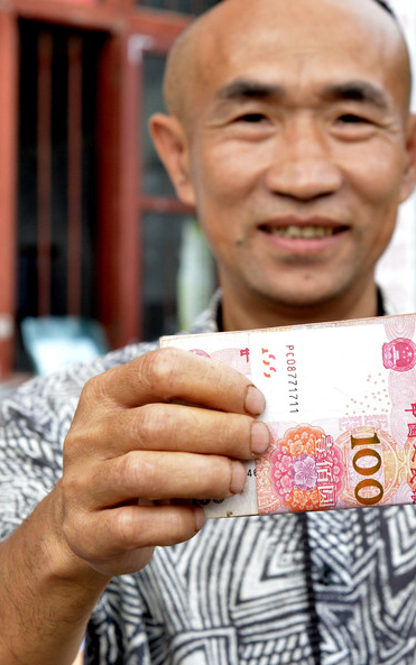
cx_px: 366
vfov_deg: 23.5
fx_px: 1595
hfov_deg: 14.7
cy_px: 302
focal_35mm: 88
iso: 800
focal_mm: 50
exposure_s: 1/400
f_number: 7.1
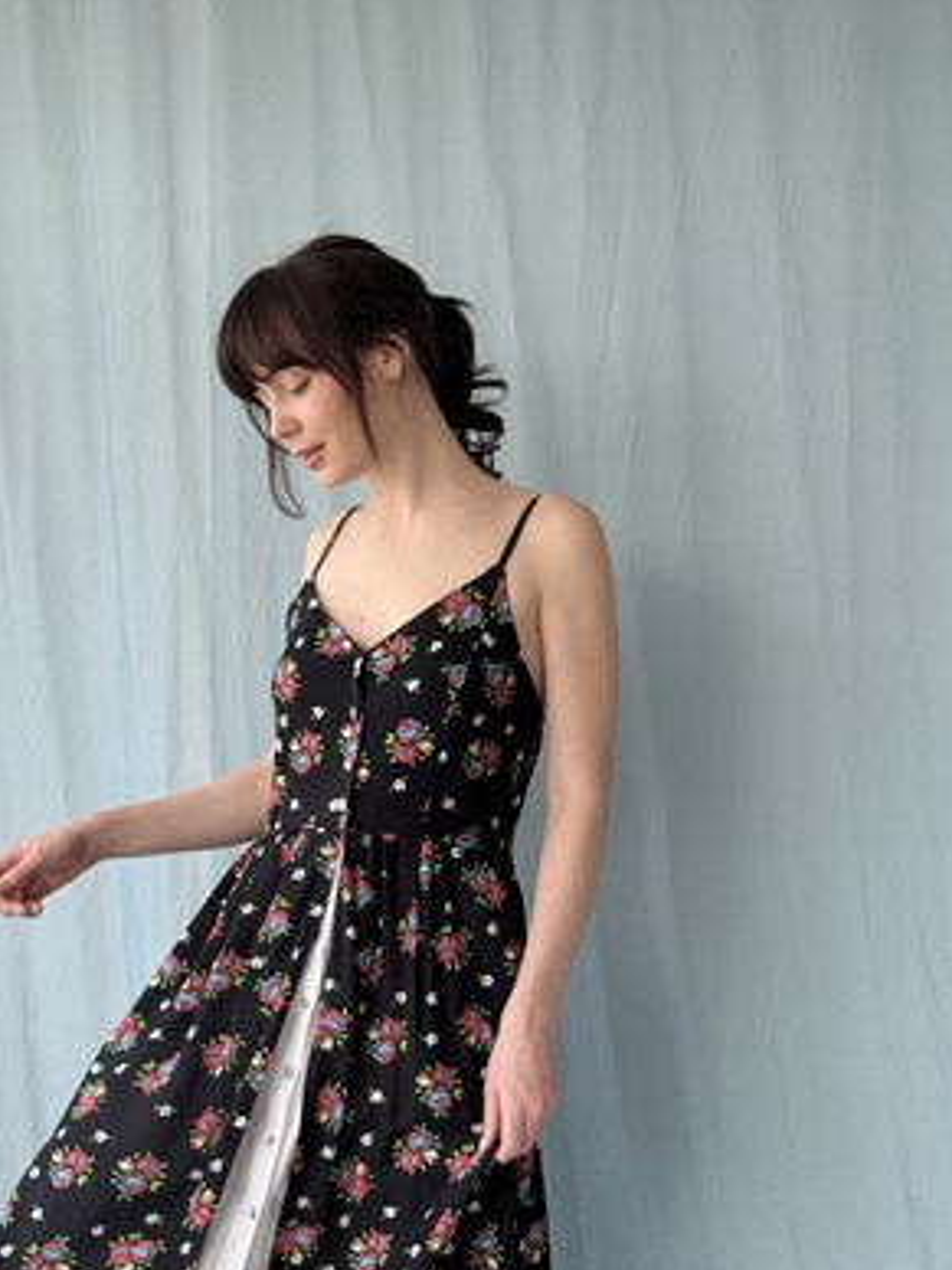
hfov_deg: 22.2
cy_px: 817
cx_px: 386
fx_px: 2420
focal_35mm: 66
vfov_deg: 29.2
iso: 64
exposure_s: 1/267
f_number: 1.78
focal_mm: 6.76
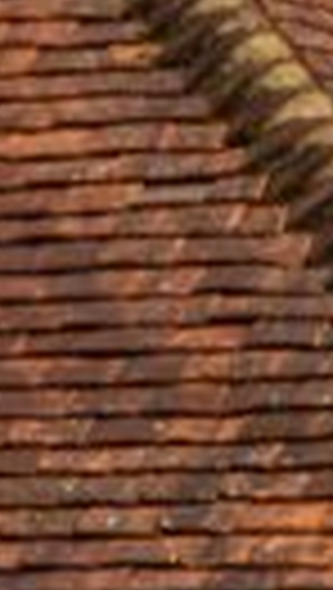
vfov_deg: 3.5
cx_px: -1764
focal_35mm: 614
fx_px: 9607
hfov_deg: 1.9
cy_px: 948
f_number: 7.1
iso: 100
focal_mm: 75
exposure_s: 1/250
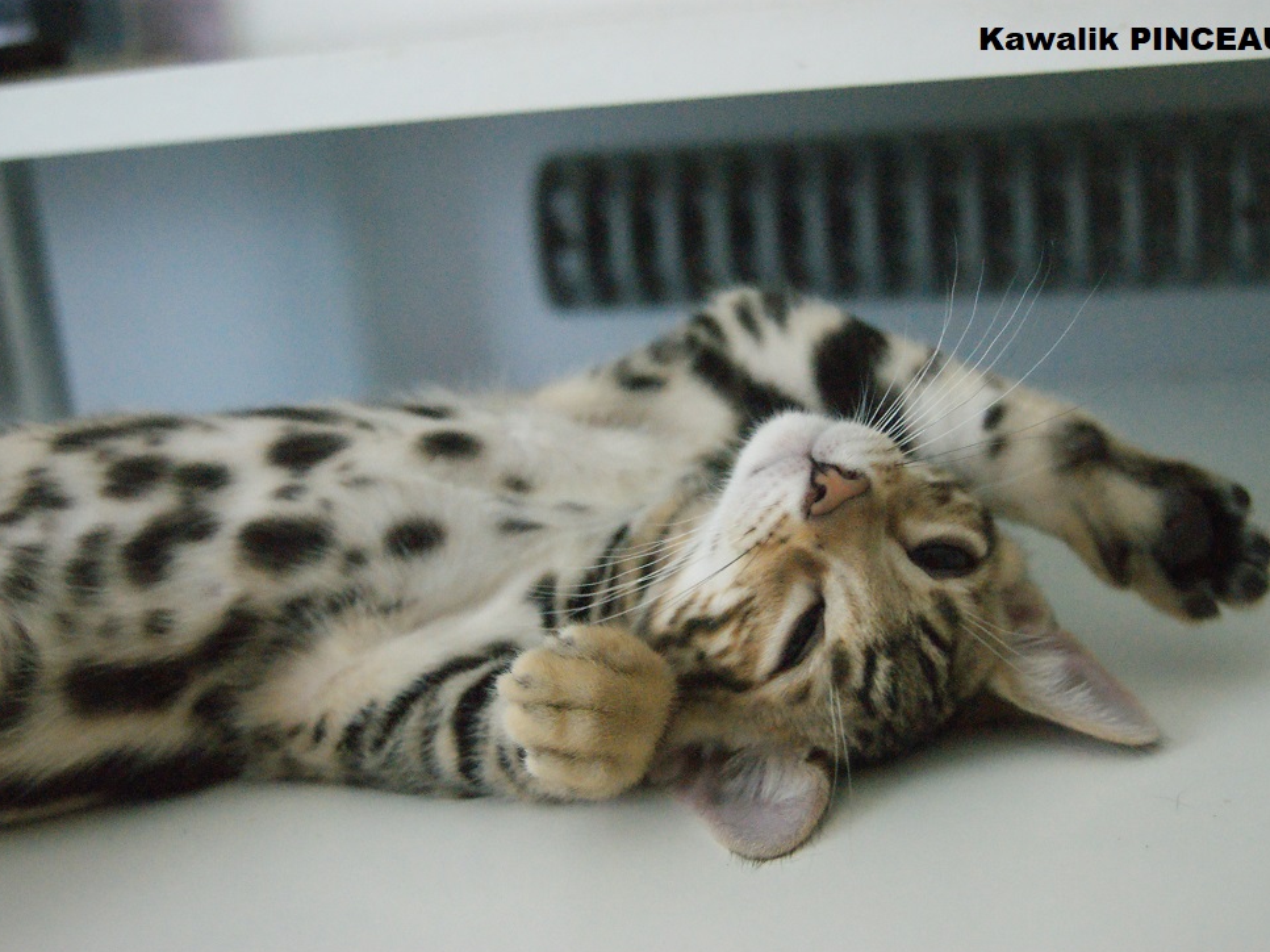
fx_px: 1687
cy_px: 481
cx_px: 684
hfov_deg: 41.2
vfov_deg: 31.5
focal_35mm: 46
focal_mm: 28
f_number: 3.5
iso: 3200
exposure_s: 1/50
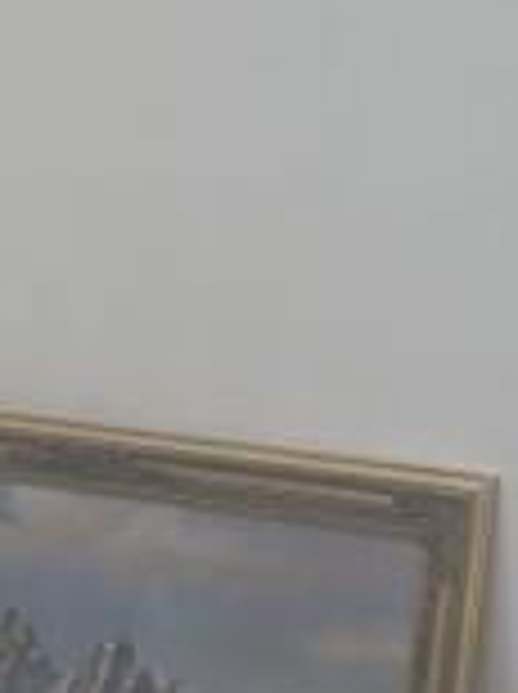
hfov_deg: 7.3
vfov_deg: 9.7
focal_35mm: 203
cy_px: 176
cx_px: 41
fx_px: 4062
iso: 40
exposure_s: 1/100
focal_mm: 5.96
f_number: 1.6
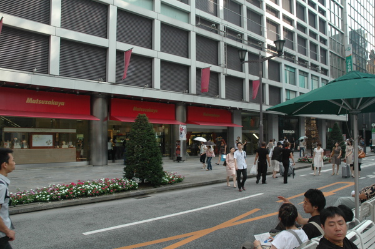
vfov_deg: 47.9
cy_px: 124
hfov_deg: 67.4
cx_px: 188
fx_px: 281
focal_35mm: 27
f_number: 7.1
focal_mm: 18
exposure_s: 1/200
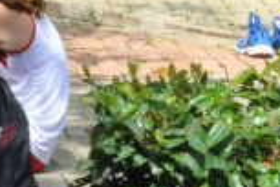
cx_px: -264
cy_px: -306
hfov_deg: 5.3
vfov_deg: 3.5
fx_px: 2963
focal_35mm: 381
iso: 800
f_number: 16
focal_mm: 38
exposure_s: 1/200
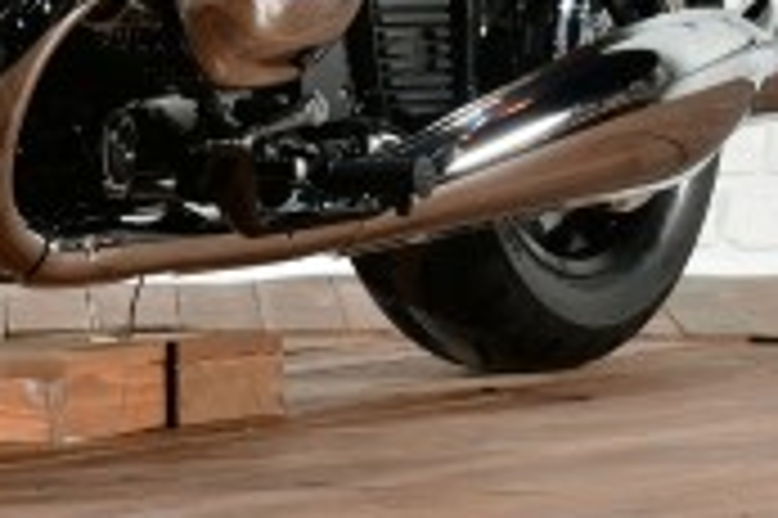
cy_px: -511
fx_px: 9780
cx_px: 36
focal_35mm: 453
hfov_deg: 4.5
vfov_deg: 3.0
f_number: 7.1
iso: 200
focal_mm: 98
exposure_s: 1/100
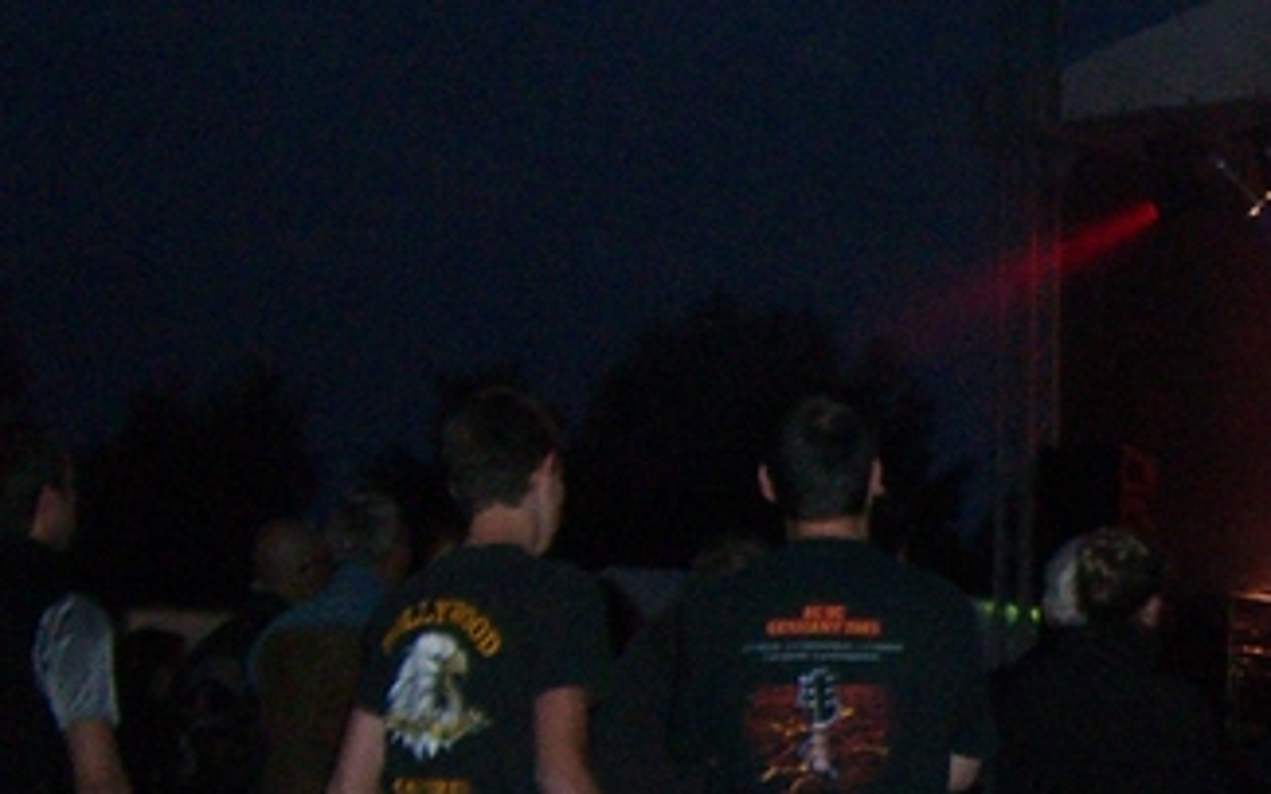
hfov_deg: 19.8
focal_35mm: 99
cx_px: 1494
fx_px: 3429
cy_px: 567
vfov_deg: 13.2
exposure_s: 1/60
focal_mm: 6.2
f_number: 2.7
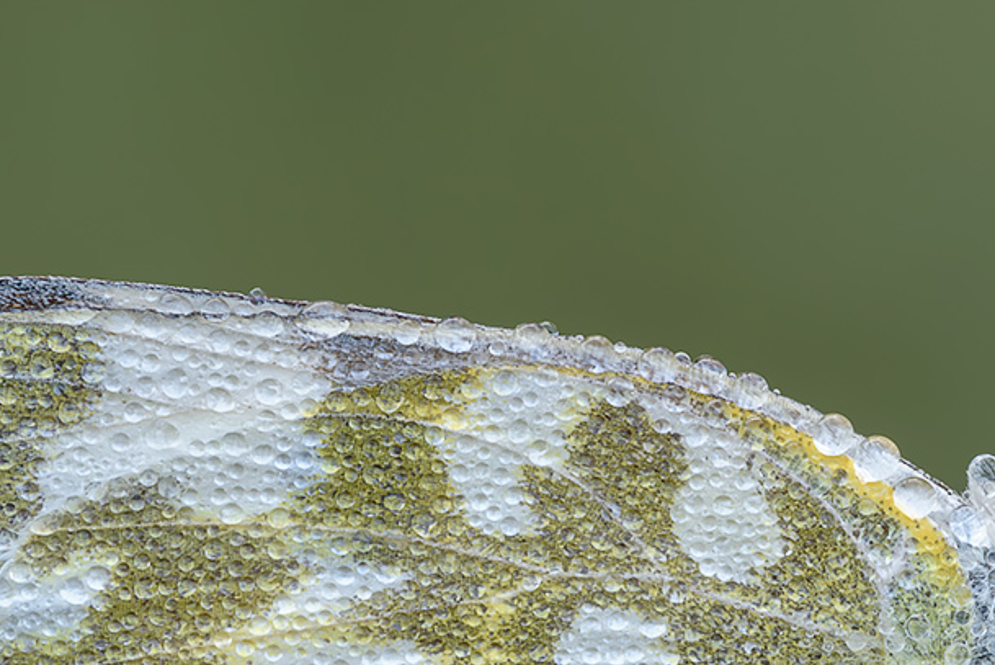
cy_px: 600
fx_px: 12252
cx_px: 670
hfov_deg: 4.6
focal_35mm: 443
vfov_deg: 3.1
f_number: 18
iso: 100
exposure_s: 1/2
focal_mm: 180
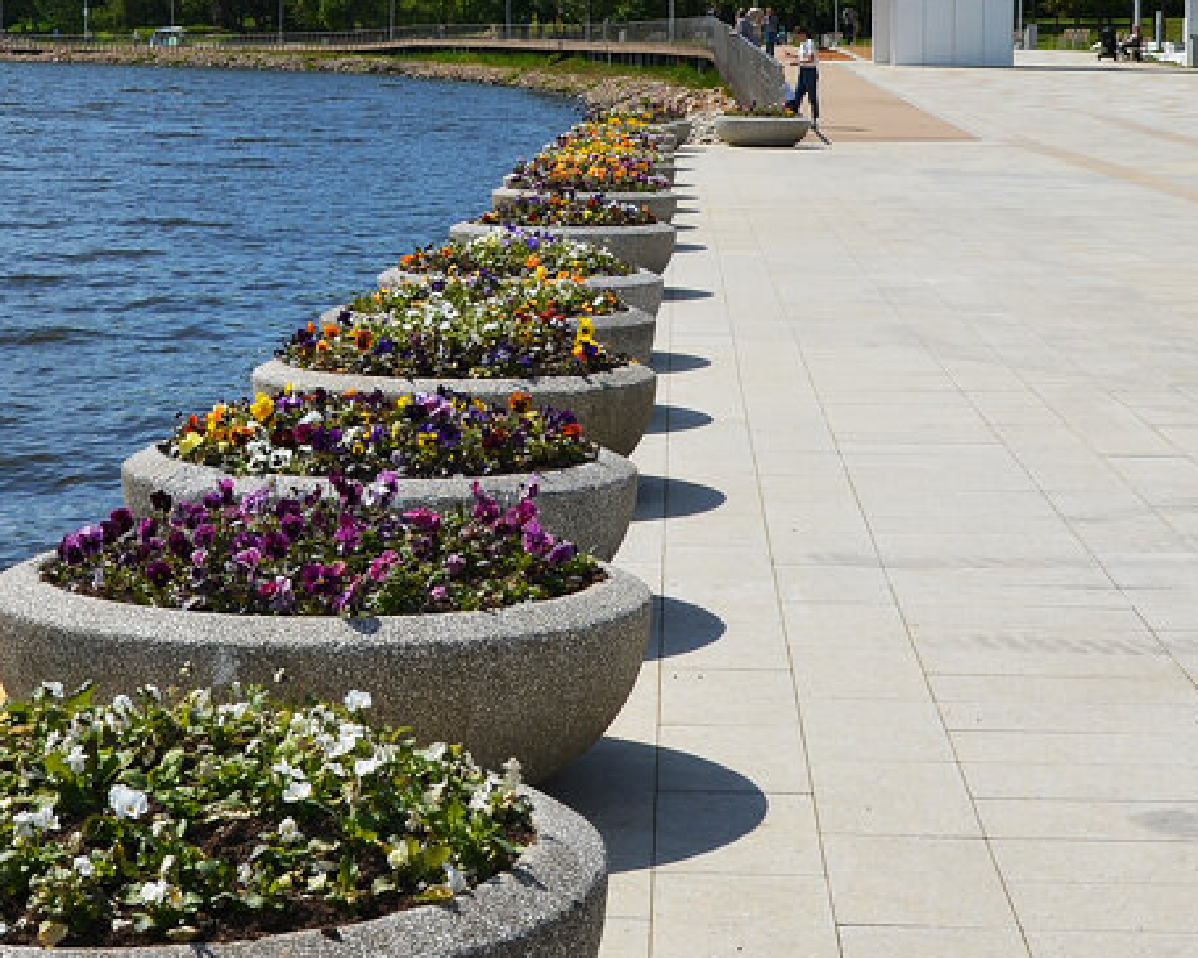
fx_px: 3156
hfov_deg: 21.5
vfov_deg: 16.9
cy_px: -20
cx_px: 456
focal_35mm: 89
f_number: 9
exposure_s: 1/320
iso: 100
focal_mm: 24
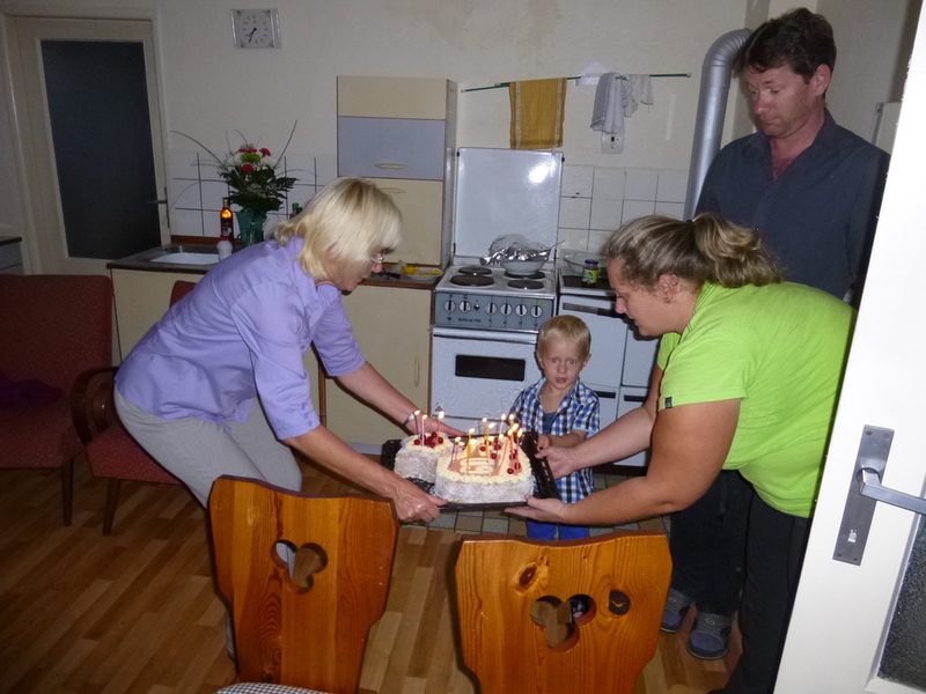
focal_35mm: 25
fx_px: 669
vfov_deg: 54.9
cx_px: 463
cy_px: 347
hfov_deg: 69.4
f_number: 3.1
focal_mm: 4.5
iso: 200
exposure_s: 1/125
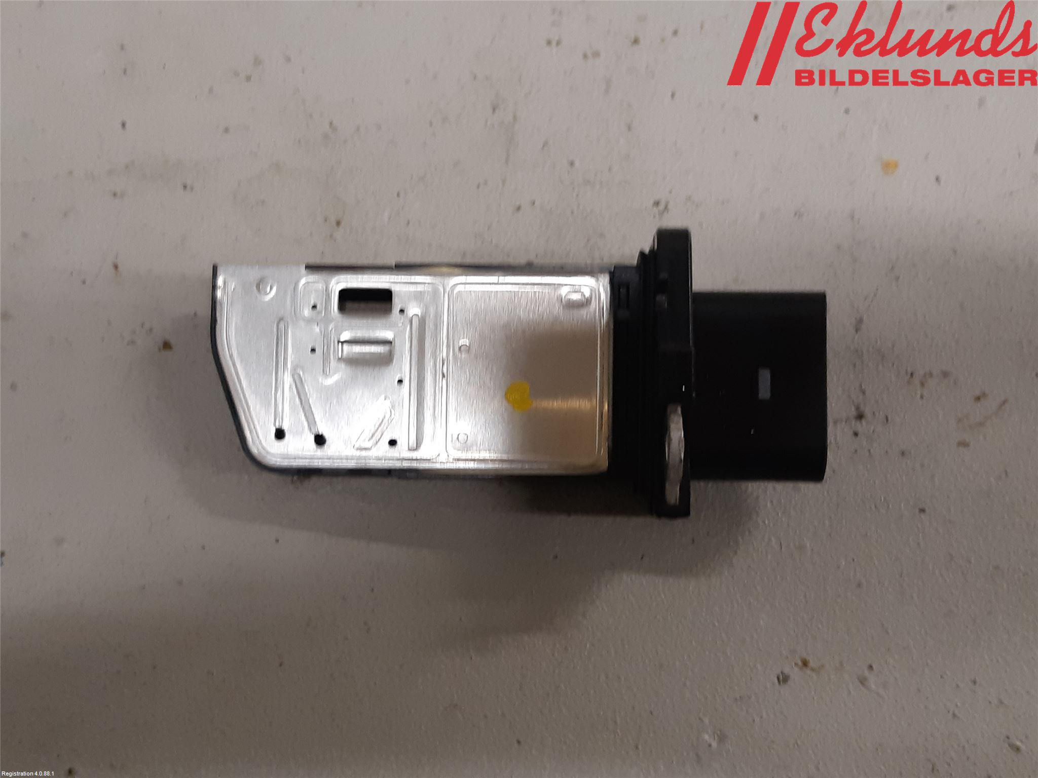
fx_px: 780
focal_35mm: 26
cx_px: 519
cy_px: 389
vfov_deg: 53.1
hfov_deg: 67.3
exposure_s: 1/60
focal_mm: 3.93
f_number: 1.7
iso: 160
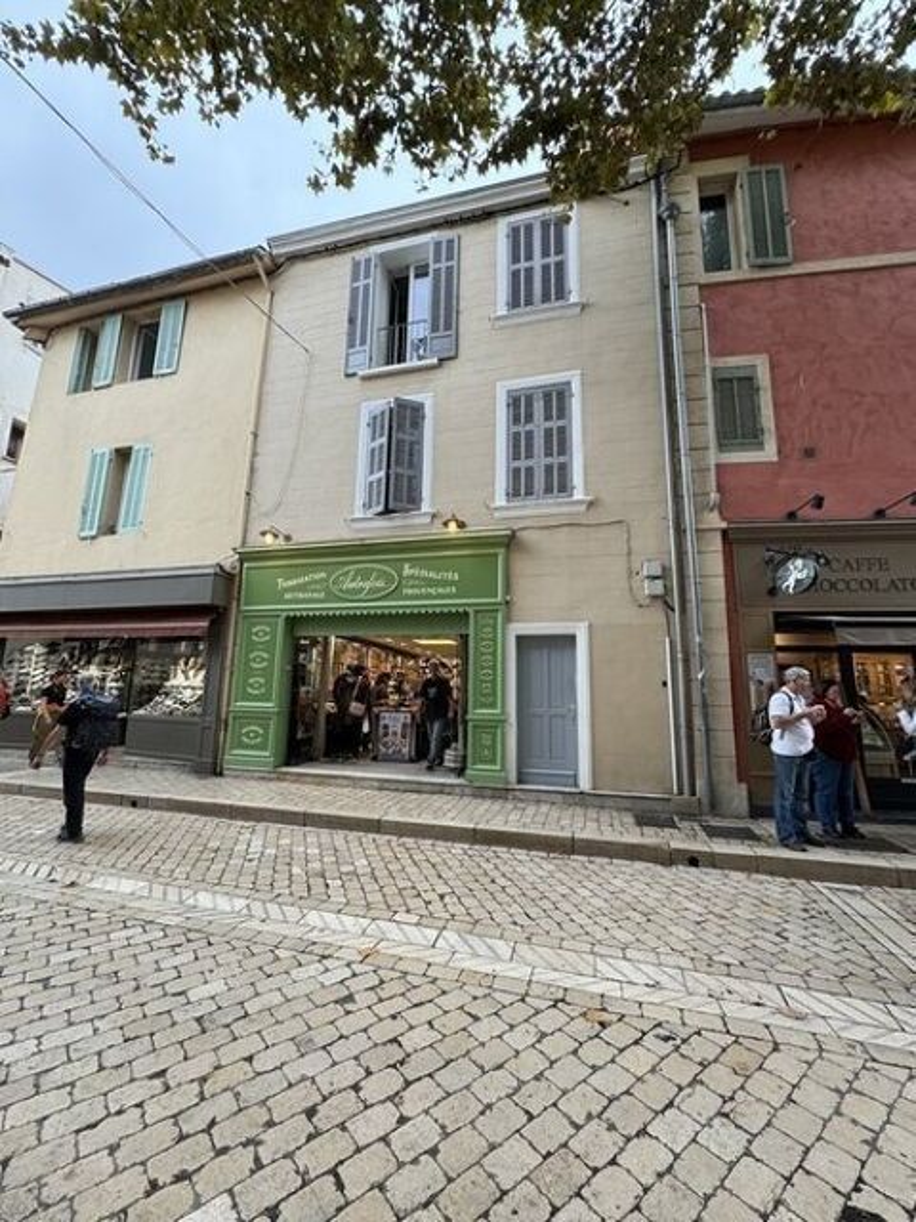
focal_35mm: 14
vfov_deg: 102.1
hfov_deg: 85.7
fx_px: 494
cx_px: 458
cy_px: 611
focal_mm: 2.22
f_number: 2.2
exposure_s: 1/99
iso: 50
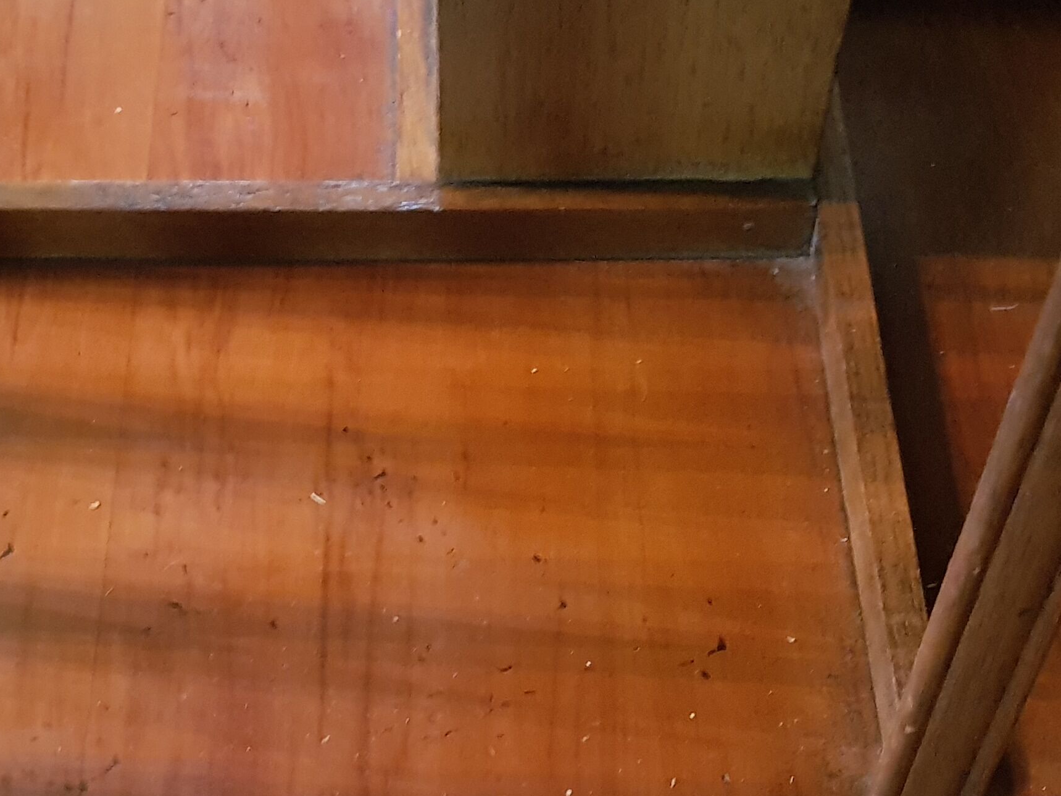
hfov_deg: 31.7
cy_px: 724
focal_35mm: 61
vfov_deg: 23.4
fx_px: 1870
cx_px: 509
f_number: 1.7
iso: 500
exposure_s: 1/10
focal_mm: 4.2
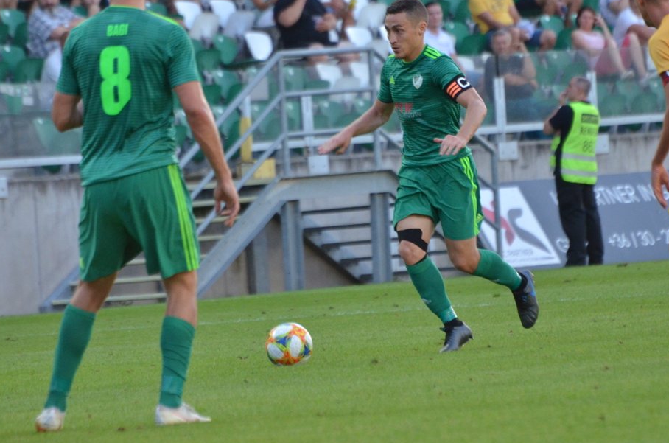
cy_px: 154
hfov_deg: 3.5
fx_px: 11032
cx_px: 354
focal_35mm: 595
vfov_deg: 2.3
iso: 1250
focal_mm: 300
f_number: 5.6
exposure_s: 1/500
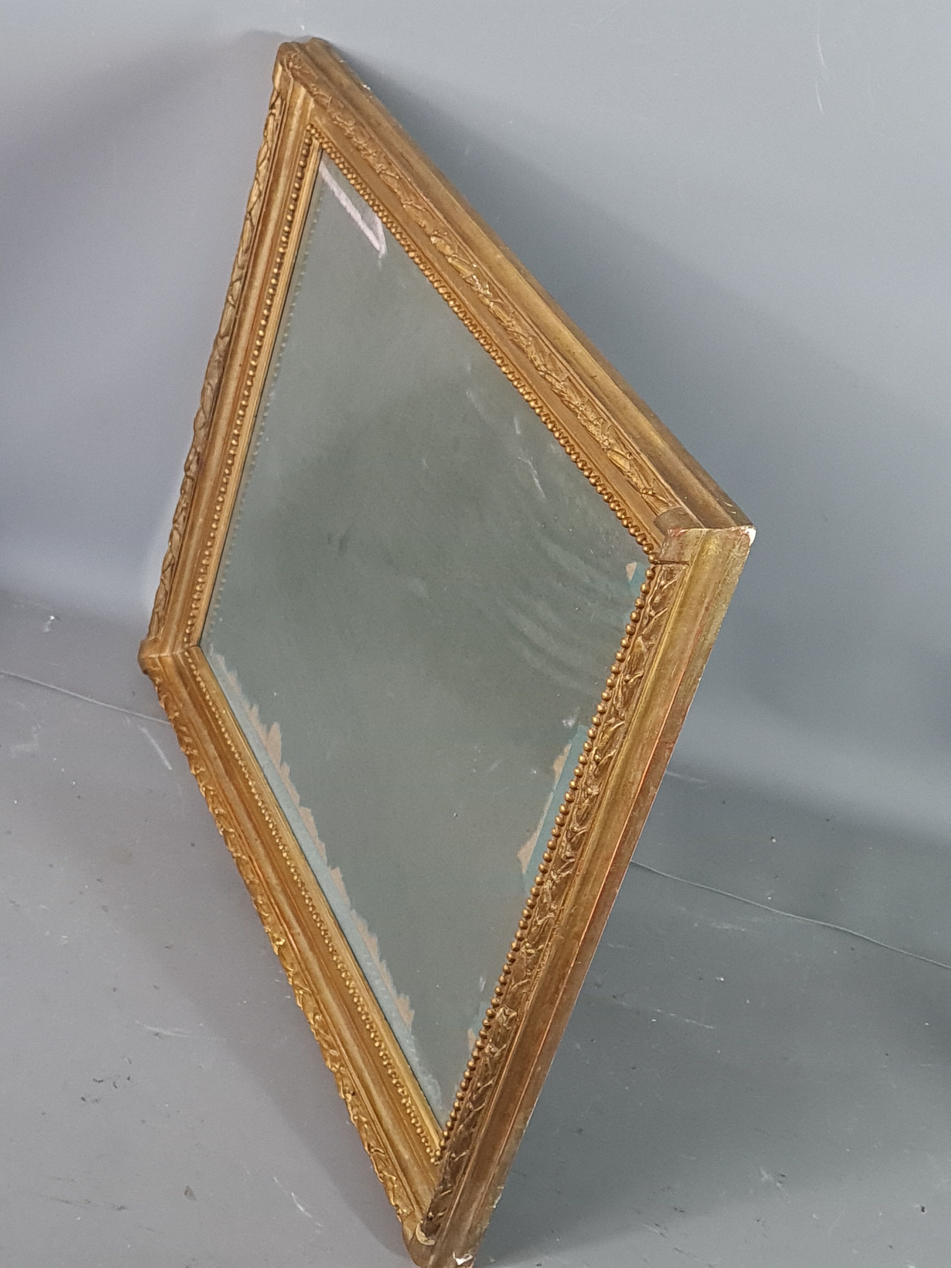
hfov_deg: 53.1
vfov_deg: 67.3
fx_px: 952
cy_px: 634
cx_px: 476
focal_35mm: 26
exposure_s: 1/50
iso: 160
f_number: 1.8
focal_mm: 5.4
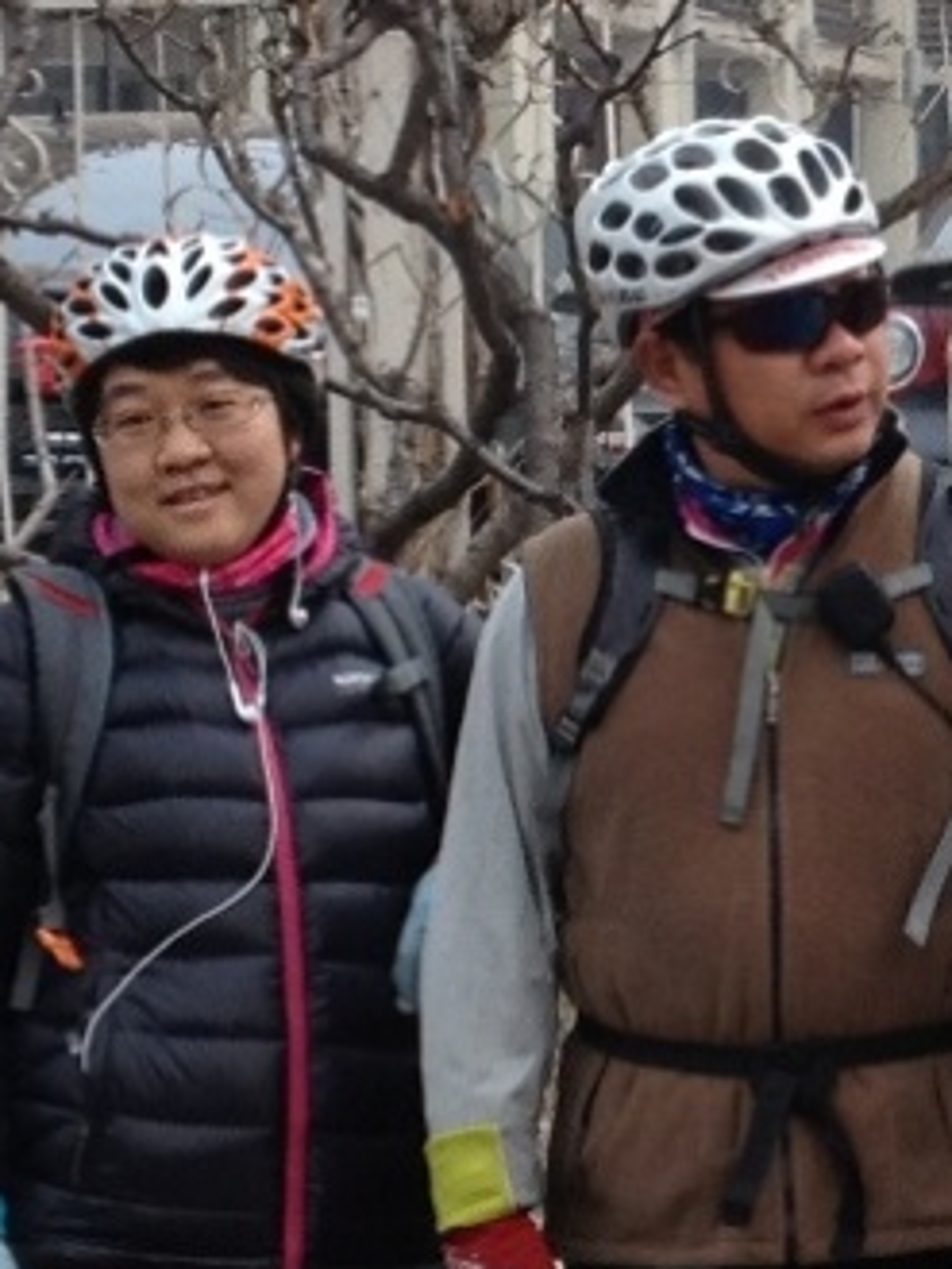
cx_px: 1320
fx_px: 6926
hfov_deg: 7.7
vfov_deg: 10.5
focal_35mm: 189
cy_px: 658
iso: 64
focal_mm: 4.28
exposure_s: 1/139
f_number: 2.4
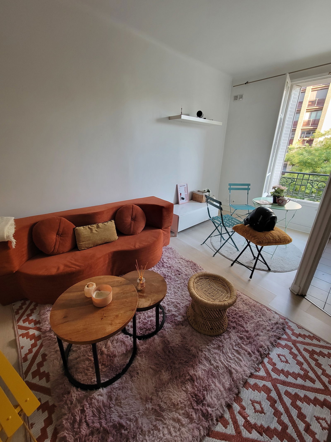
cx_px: 166
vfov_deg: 106.2
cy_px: 221
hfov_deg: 89.9
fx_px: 166
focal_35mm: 13
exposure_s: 1/60
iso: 200
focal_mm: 2.2
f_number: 2.2
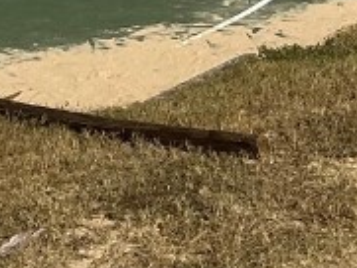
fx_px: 1631
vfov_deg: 9.0
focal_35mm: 158
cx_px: 116
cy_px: -215
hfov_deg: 12.5
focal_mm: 3
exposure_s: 1/2801
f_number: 1.8
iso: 25
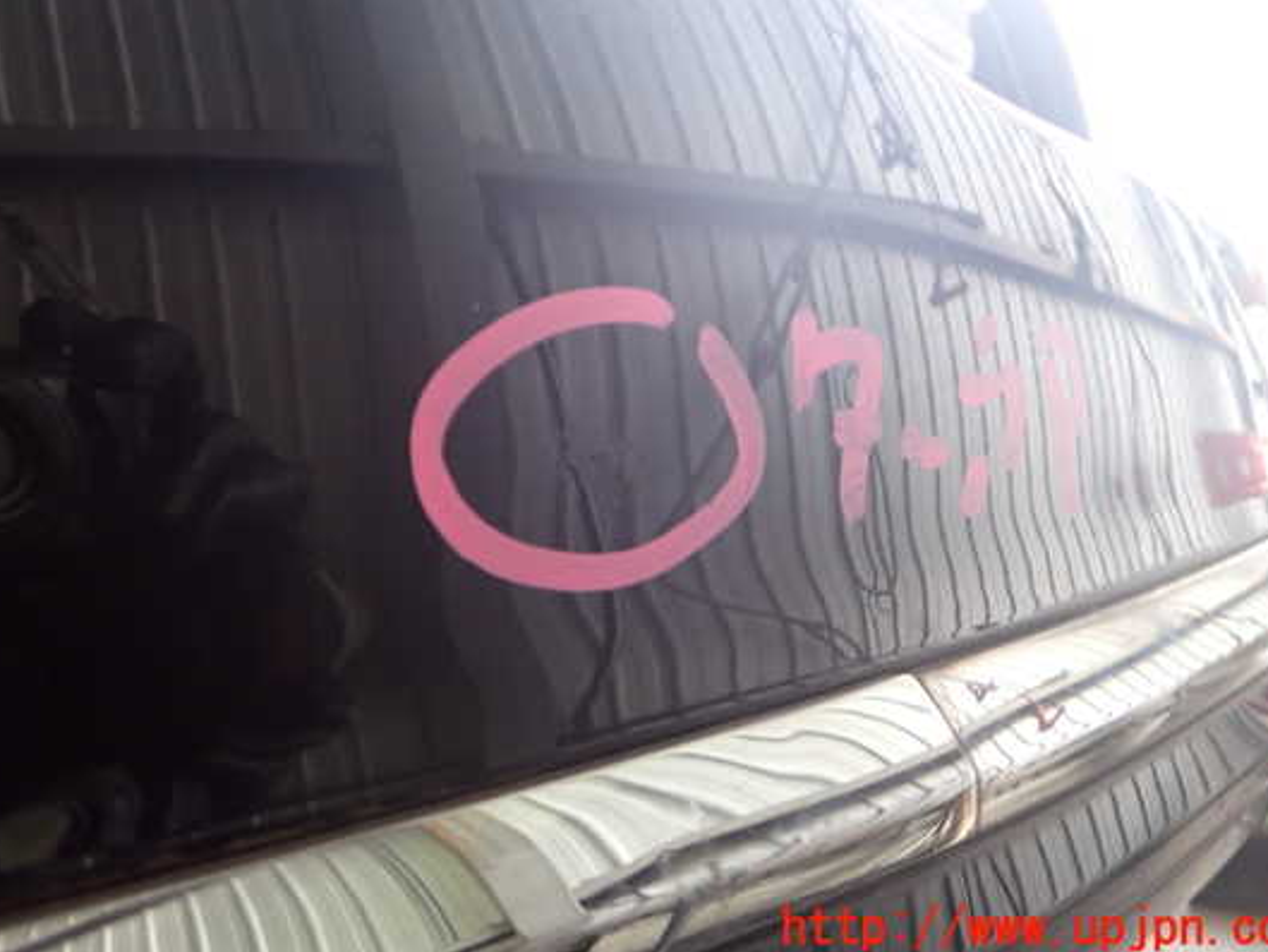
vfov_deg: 41.7
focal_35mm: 34
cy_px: 420
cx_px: 604
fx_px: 1246
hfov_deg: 53.9
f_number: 2.3
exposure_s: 1/30
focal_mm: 5.4
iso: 250
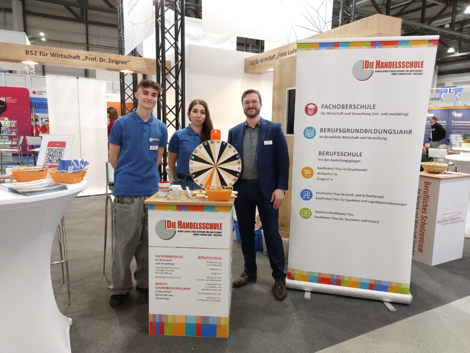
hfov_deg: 69.4
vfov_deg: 54.9
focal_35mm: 25
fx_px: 339
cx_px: 235
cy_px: 176
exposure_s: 1/100
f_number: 1.8
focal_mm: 5.23
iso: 250
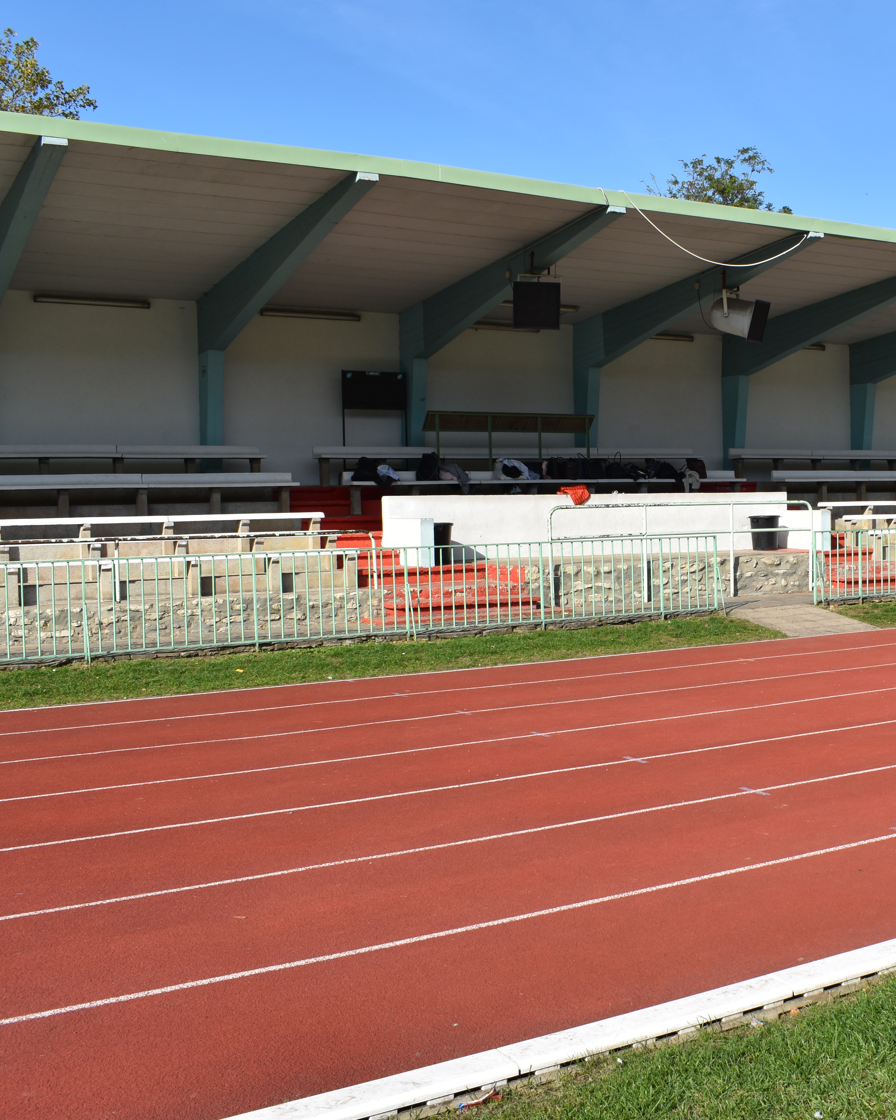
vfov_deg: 46.8
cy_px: 560
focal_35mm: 39
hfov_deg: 36.9
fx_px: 1293
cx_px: 712
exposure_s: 1/400
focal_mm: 18
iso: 200
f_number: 10
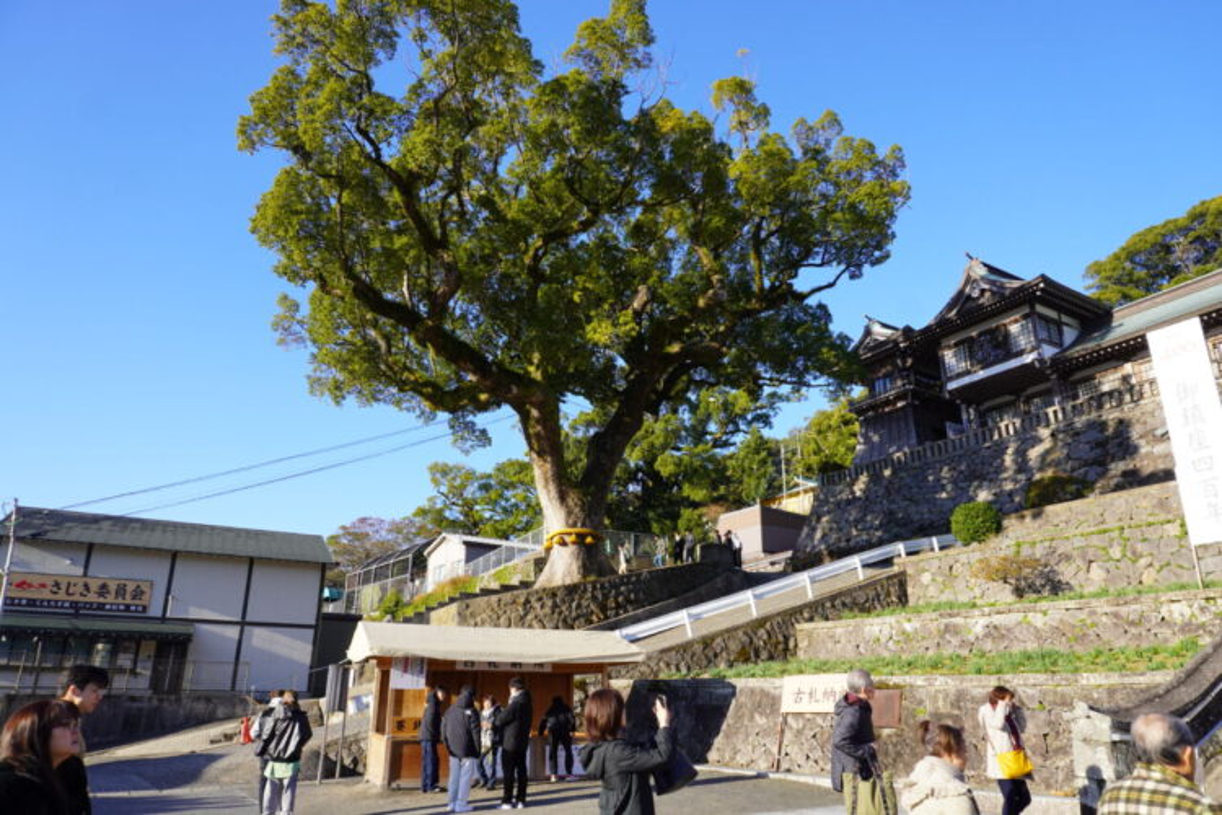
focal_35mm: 24
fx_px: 815
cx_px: 611
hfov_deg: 73.7
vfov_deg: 53.1
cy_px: 408
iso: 100
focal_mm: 16
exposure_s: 1/125
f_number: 8
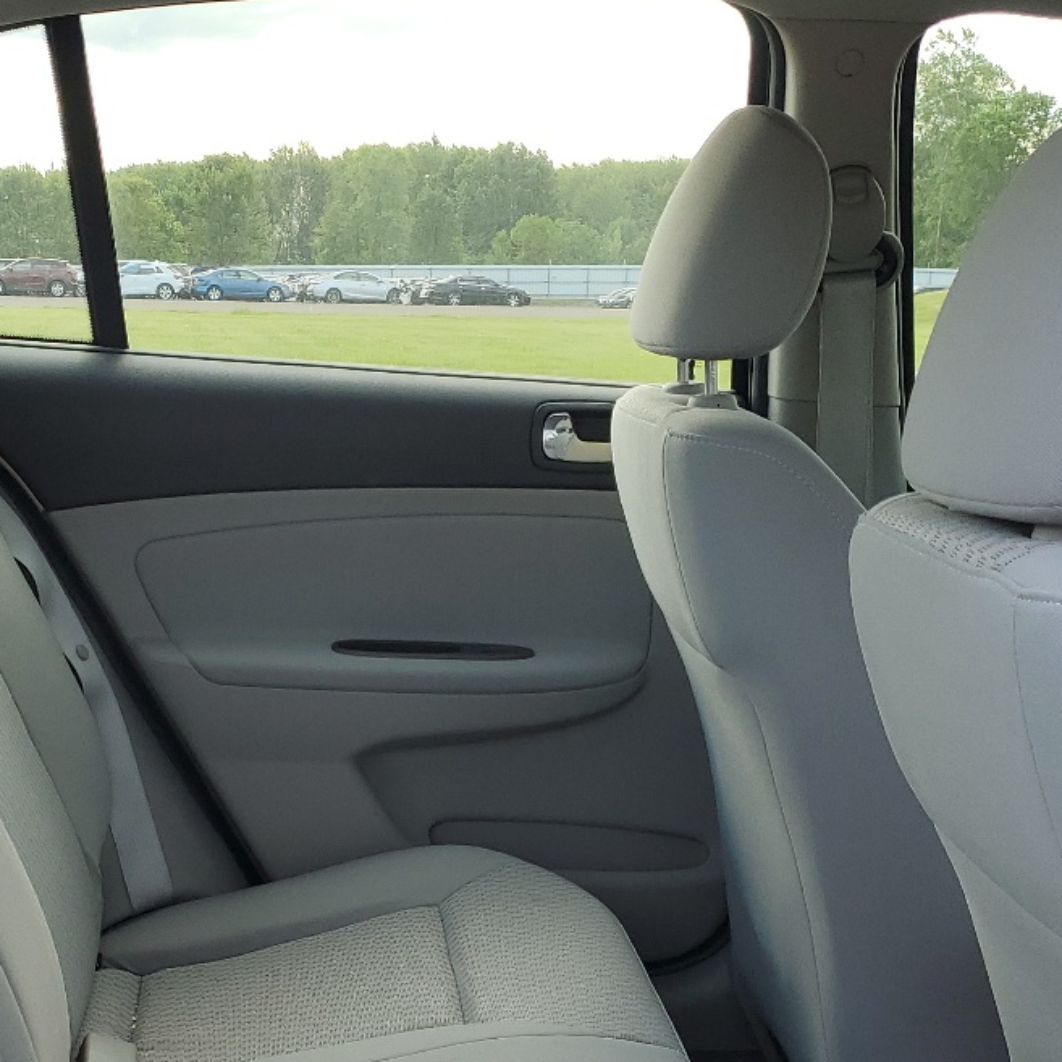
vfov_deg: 29.5
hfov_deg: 30.4
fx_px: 1944
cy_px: 918
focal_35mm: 56
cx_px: 372
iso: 50
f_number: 1.5
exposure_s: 1/455
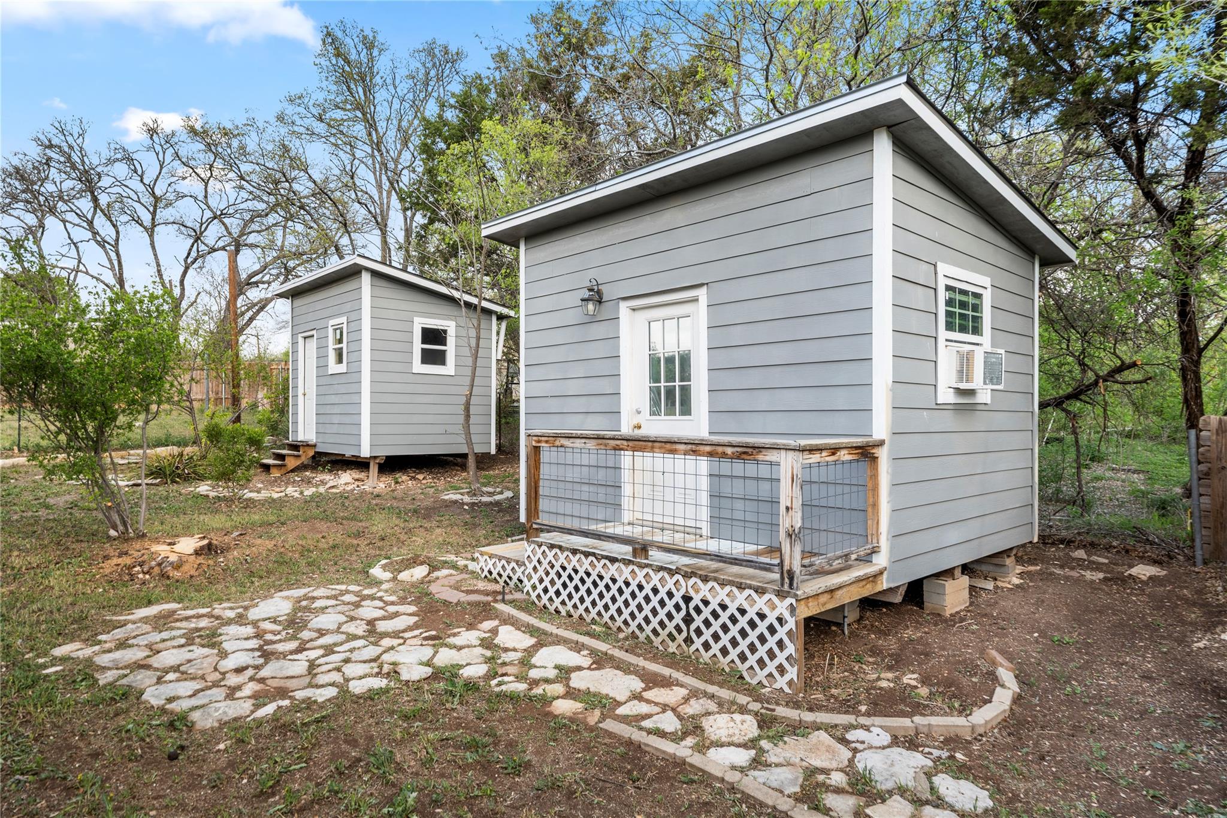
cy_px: 409
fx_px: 682
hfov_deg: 84.0
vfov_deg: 61.9
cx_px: 614
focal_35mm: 20
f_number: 8
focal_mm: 20
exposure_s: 1/60
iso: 250
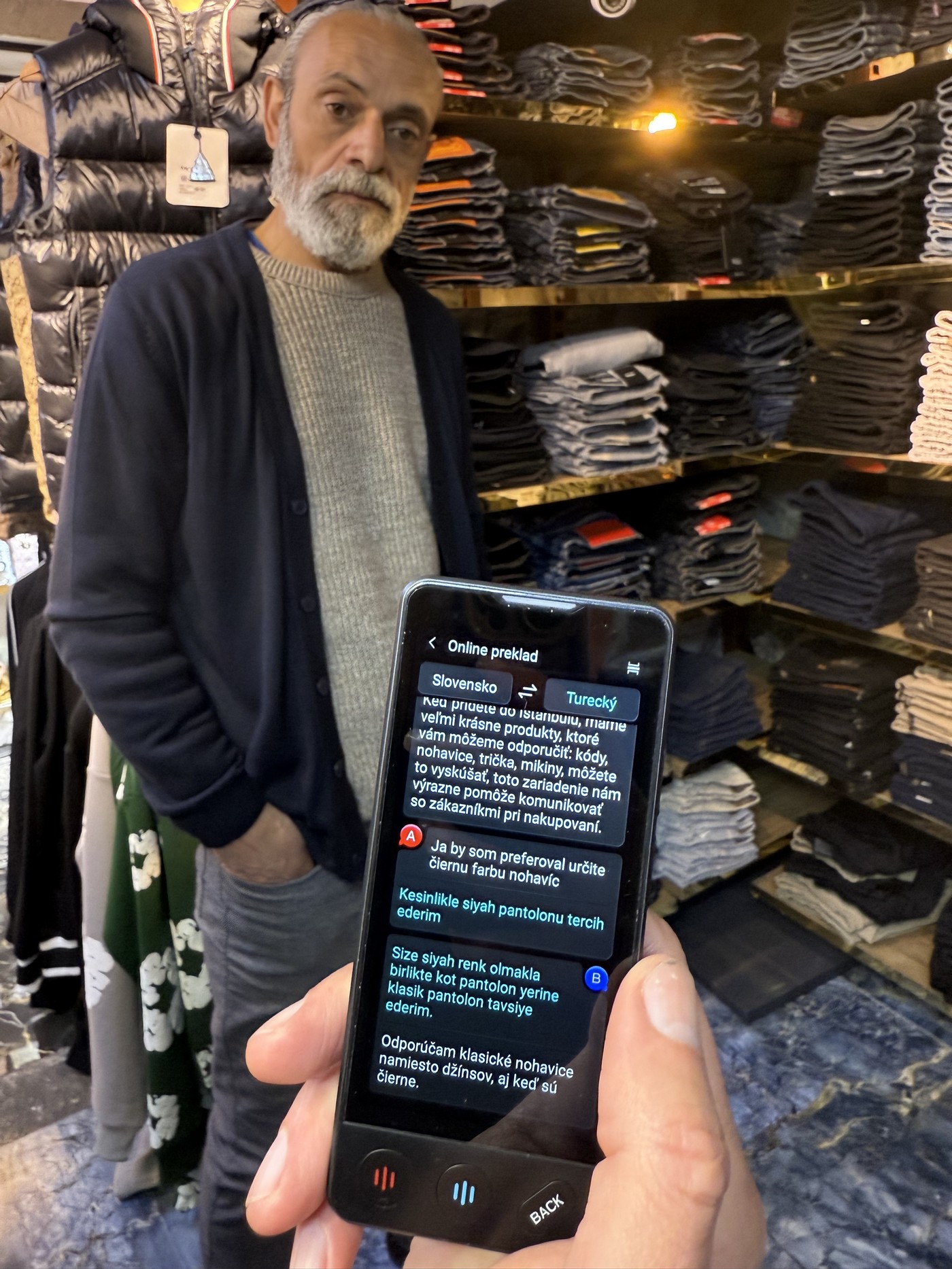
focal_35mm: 24
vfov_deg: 71.6
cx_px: 476
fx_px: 880
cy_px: 634
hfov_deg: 56.8
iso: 200
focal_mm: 2.22
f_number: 2.2
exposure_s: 1/50
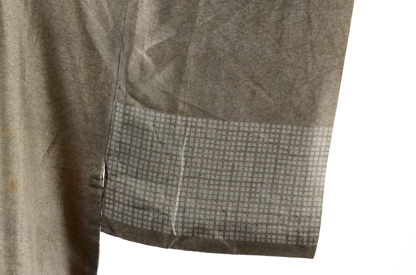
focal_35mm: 117
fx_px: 1349
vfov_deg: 11.7
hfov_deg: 17.5
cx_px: 138
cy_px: 102
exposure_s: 1/125
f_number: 10
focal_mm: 58
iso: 200
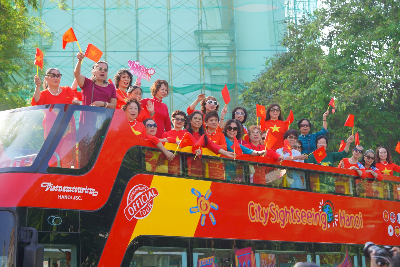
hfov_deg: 22.6
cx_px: 200
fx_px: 1000
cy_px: 134
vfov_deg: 15.2
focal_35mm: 90
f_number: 4.5
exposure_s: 1/250
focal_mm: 90
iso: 250
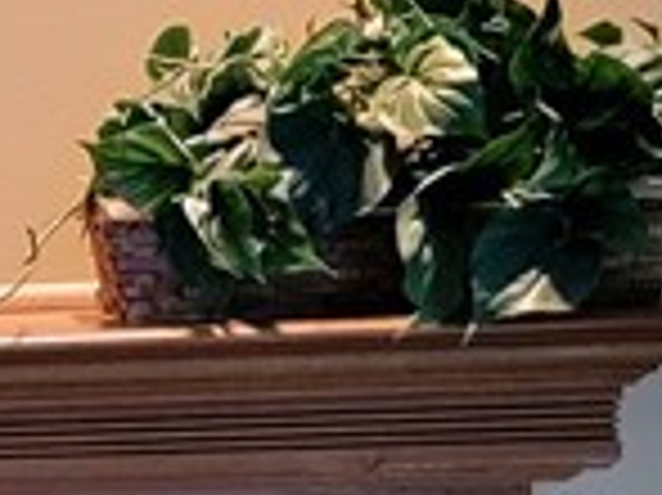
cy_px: 644
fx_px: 3191
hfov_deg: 10.6
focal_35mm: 167
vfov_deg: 8.7
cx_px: -779
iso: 640
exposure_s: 1/40
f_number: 1.8
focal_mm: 6.7
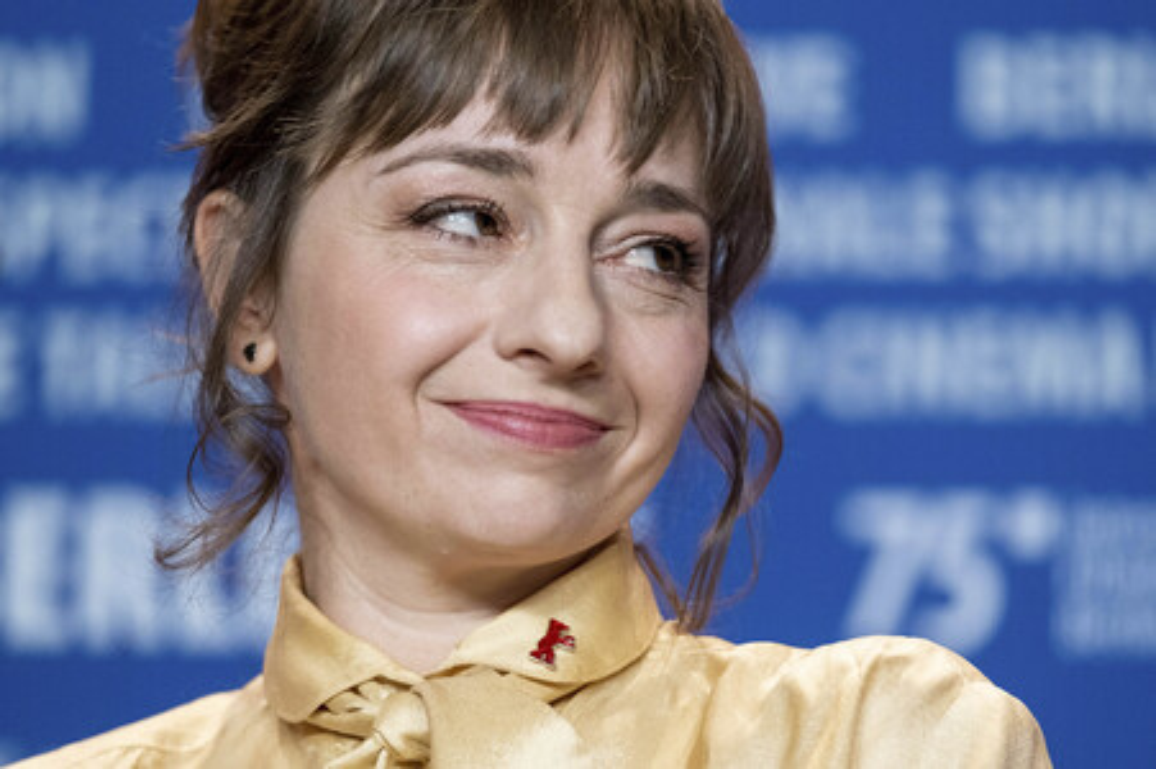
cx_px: 578
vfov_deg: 6.5
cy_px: 384
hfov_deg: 9.8
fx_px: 6738
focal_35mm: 210
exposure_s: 1/280
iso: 2000
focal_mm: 140
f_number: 2.8
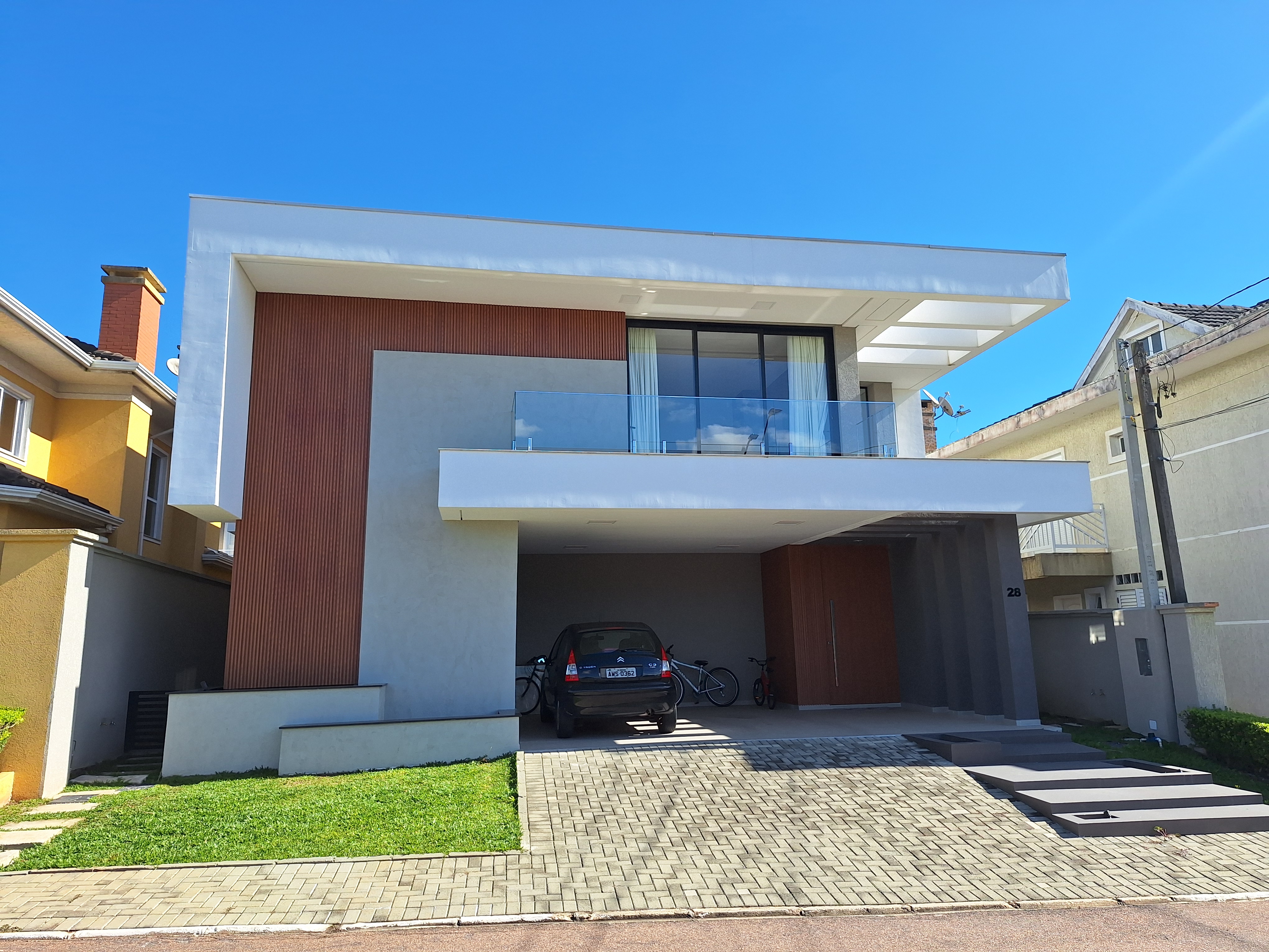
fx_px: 843
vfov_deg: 58.9
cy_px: 476
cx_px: 634
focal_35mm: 23
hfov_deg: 73.9
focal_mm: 5.54
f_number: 1.8
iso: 40
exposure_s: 1/1712
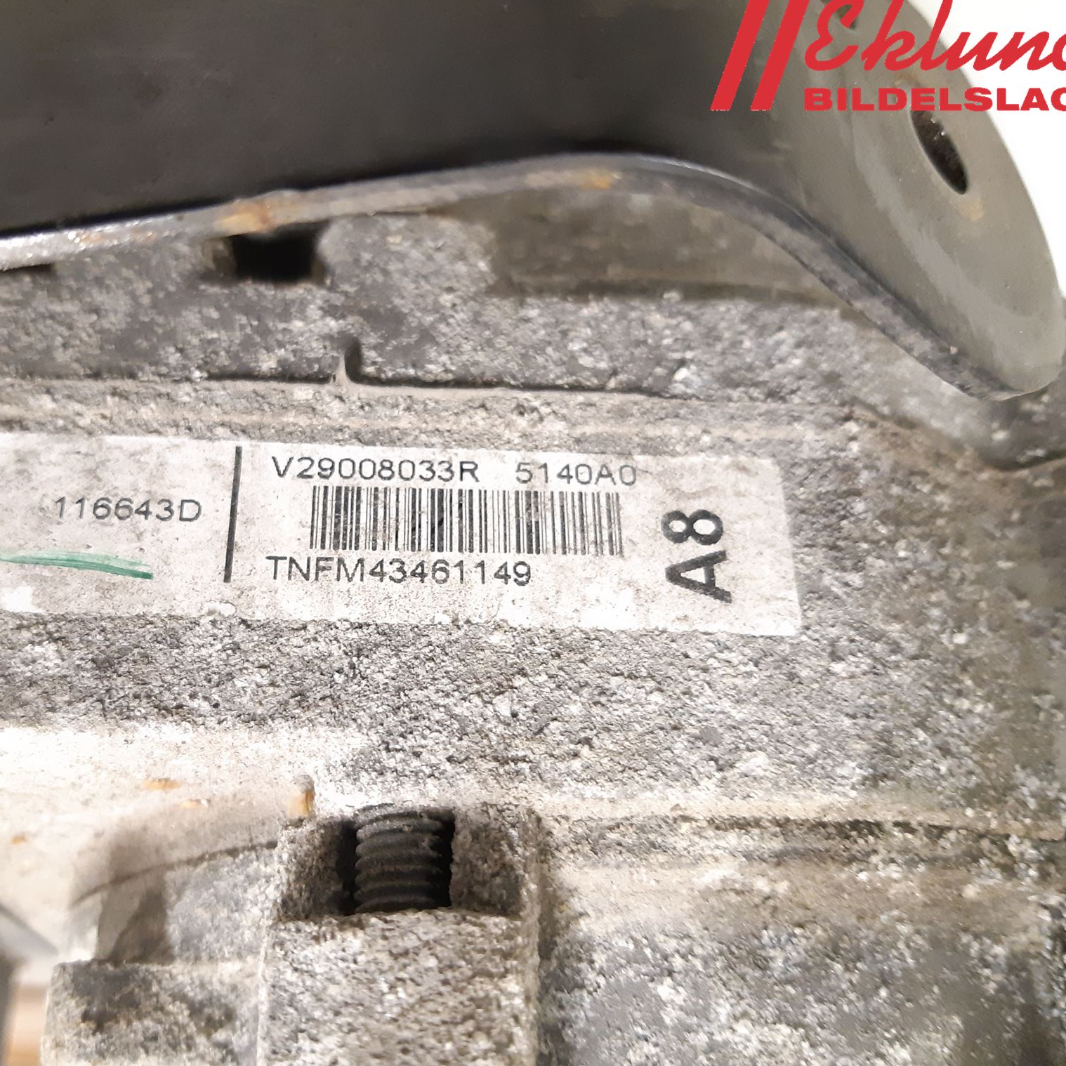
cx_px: 422
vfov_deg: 52.5
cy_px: 531
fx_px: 1080
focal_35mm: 31
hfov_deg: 52.1
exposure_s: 1/24
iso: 400
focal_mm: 3.93
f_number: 1.7
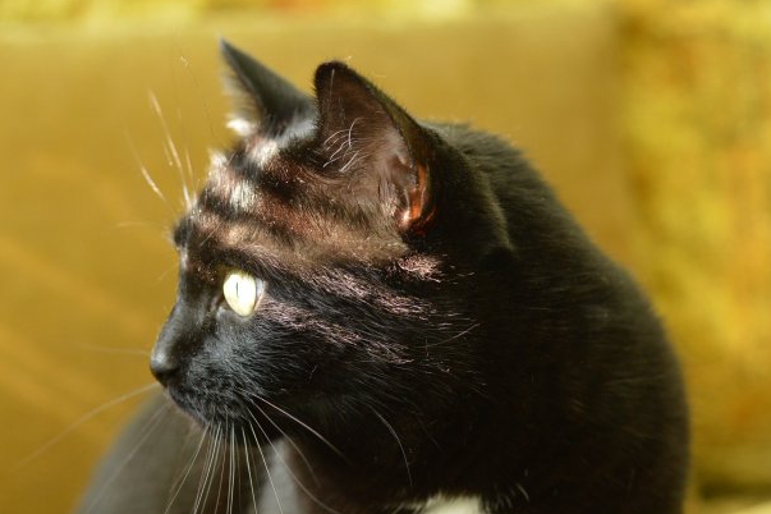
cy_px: 255
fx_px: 1628
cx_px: 389
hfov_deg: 26.7
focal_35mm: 76
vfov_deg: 17.9
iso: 900
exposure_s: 1/80
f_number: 4
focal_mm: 50
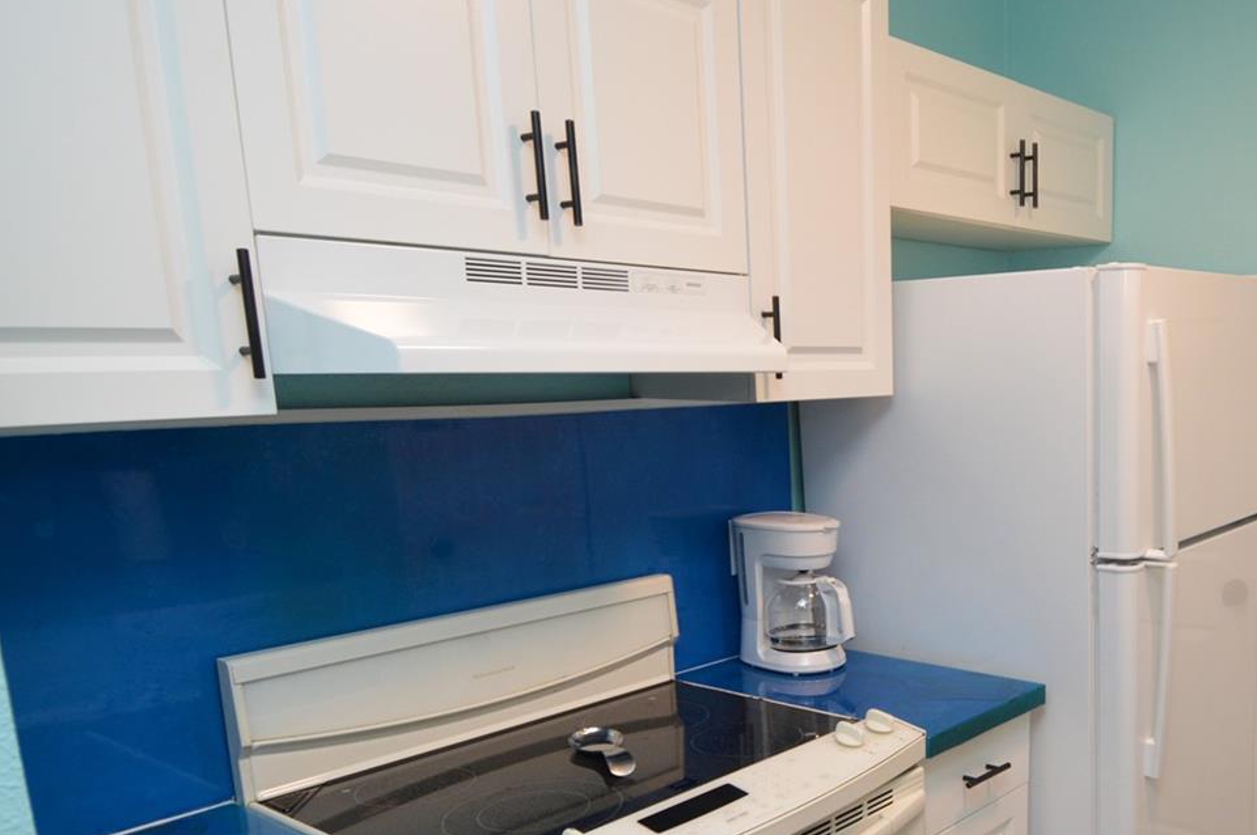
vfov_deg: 42.4
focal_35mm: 30
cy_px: 613
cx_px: 962
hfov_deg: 58.3
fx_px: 1046
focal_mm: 12
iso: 450
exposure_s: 1/60
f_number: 4
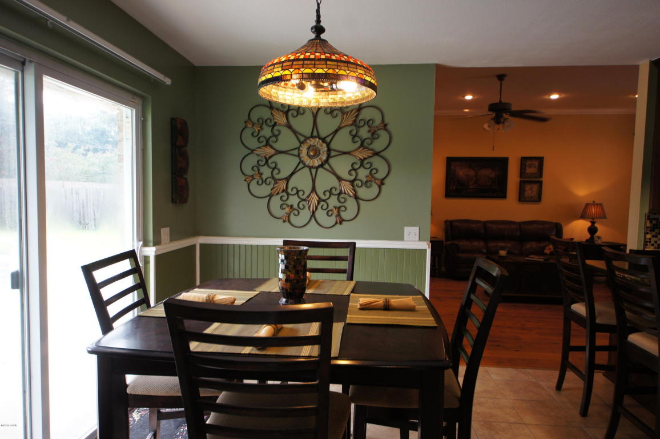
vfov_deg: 53.0
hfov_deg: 73.8
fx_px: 439
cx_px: 330
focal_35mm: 24
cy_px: 220
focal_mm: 16
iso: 400
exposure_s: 1/30
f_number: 5.6
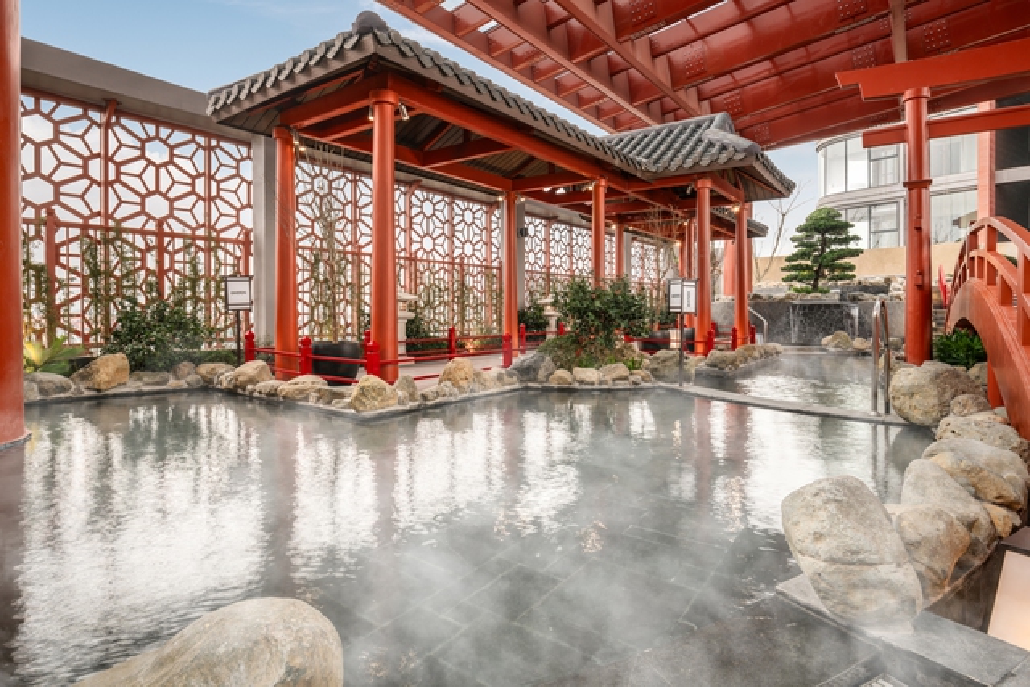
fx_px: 572
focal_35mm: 20
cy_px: 344
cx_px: 515
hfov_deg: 84.0
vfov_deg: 62.0
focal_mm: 20
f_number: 11
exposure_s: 1/4
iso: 160
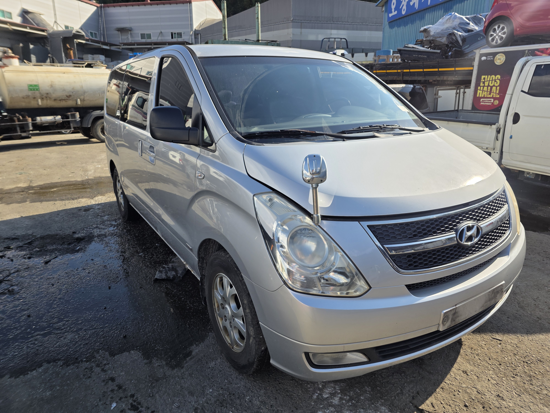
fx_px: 365
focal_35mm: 23
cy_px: 206
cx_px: 275
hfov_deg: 73.9
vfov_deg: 58.9
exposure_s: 1/7061
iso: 80
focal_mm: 6.3
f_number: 1.7
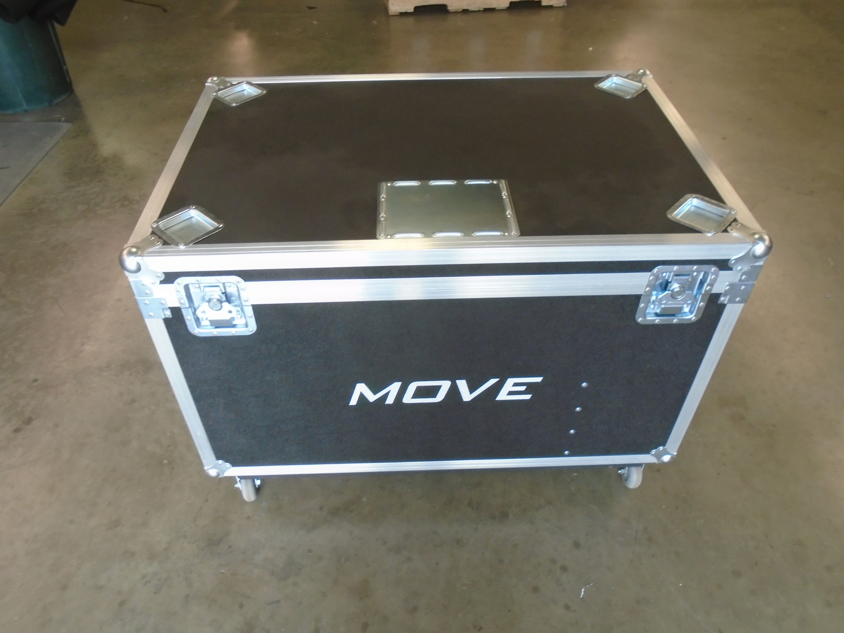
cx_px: 422
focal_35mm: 26
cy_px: 316
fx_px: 634
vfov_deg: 53.1
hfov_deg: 67.3
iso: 200
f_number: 3.2
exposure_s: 1/30
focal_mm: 4.6
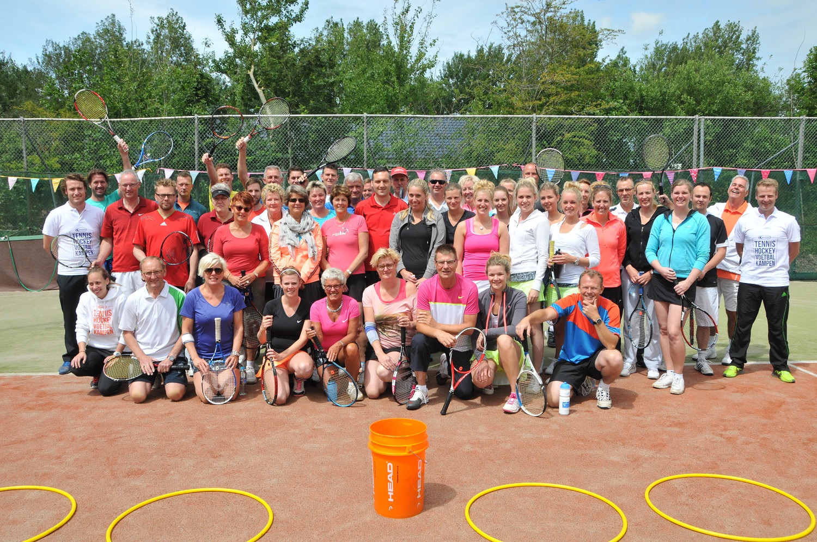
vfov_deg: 43.5
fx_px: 680
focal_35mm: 30
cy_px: 271
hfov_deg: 62.0
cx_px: 408
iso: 400
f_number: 11
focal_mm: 20
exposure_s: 1/500
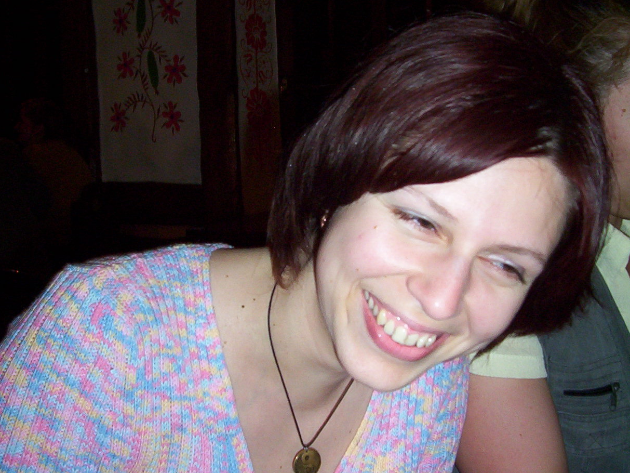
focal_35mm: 58
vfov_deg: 25.2
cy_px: 246
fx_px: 1056
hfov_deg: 33.2
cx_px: 316
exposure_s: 1/60
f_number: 2.73
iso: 140
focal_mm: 5.77
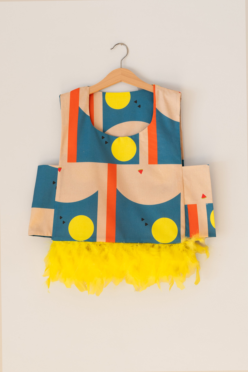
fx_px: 475
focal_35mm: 46
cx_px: 124
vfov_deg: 42.7
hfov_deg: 29.3
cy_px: 186
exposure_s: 1/160
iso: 160
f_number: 4
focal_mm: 31
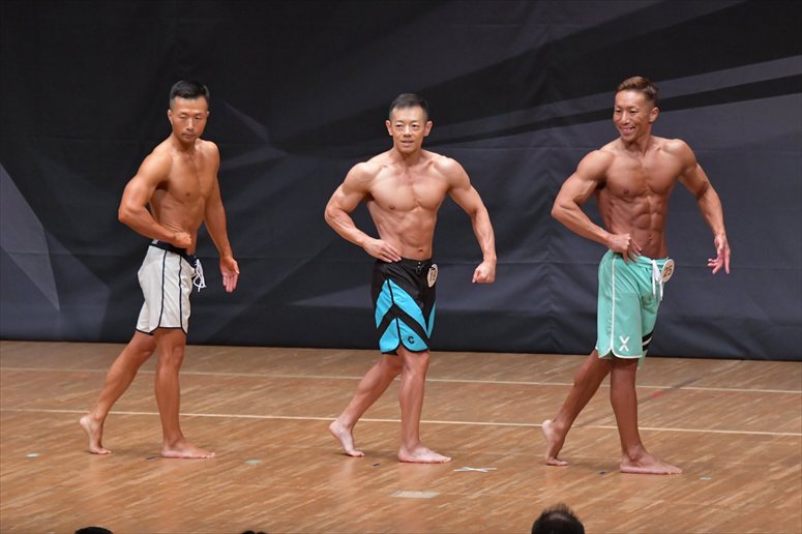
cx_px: 401
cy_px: 267
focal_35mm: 255
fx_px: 5678
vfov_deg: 5.4
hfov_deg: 8.1
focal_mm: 170
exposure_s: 1/400
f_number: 5.6
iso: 6400
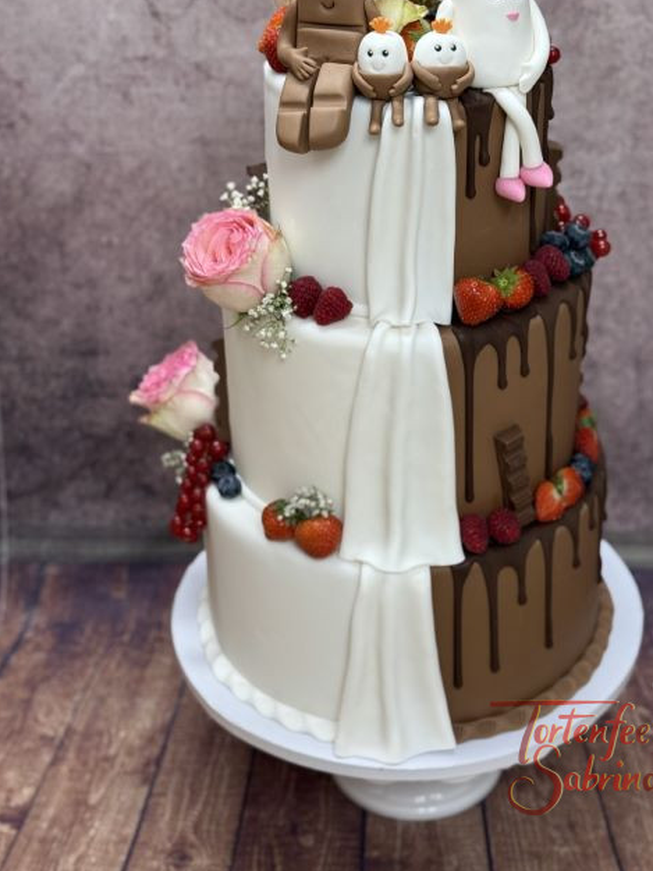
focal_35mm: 59
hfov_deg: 24.8
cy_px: 364
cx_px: 397
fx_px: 1483
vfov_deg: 32.6
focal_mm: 6.76
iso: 80
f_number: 1.78
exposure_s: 1/50
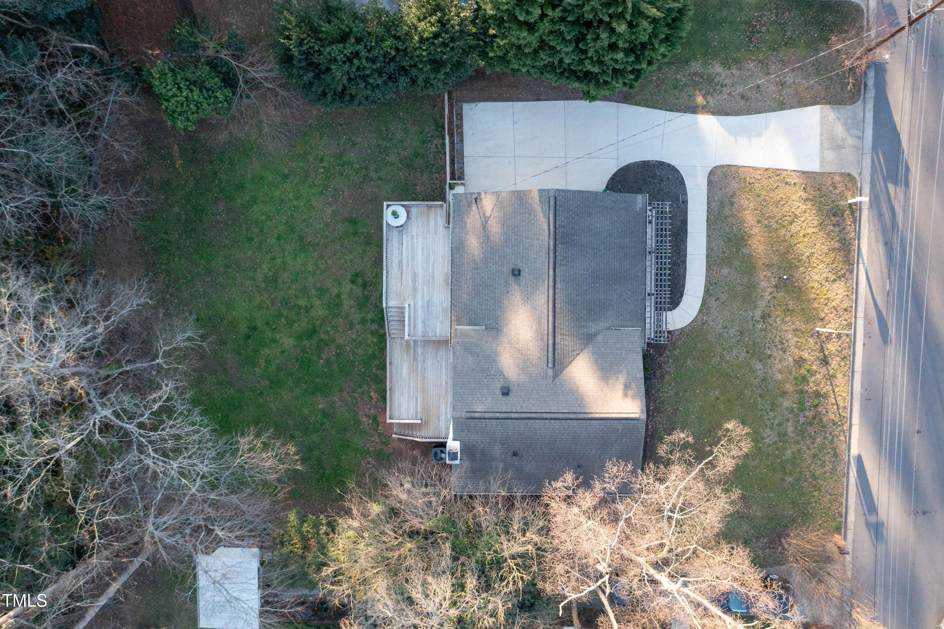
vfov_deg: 46.4
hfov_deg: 65.5
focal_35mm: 28
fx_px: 734
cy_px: 314
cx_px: 472
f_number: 3.2
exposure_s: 1/640
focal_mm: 10.26
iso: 800
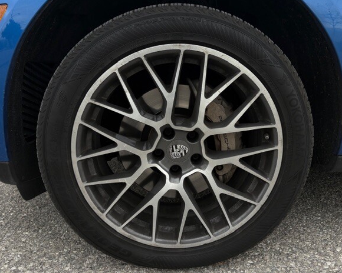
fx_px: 283
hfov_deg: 62.2
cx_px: 175
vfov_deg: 51.5
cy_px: 138
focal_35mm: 28
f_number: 1.6
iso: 50
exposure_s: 1/503
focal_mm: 5.96
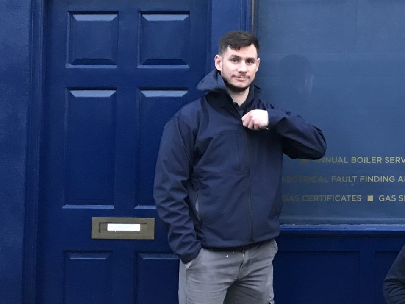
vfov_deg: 19.6
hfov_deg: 23.4
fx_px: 877
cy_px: 109
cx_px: 508
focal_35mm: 75
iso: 100
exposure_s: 1/17
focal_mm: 3.99
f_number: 1.8
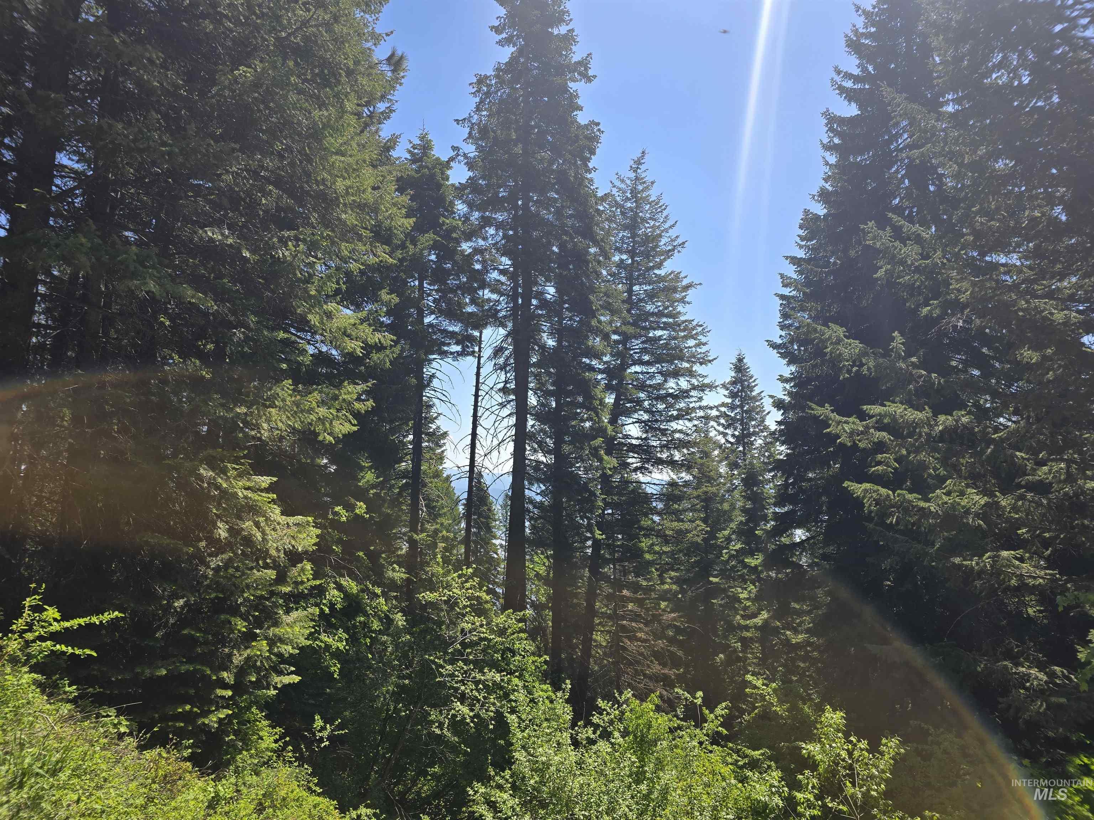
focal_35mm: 23
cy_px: 410
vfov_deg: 58.9
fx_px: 727
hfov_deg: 73.9
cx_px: 547
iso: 12
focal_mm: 6.3
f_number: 1.7
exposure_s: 1/494
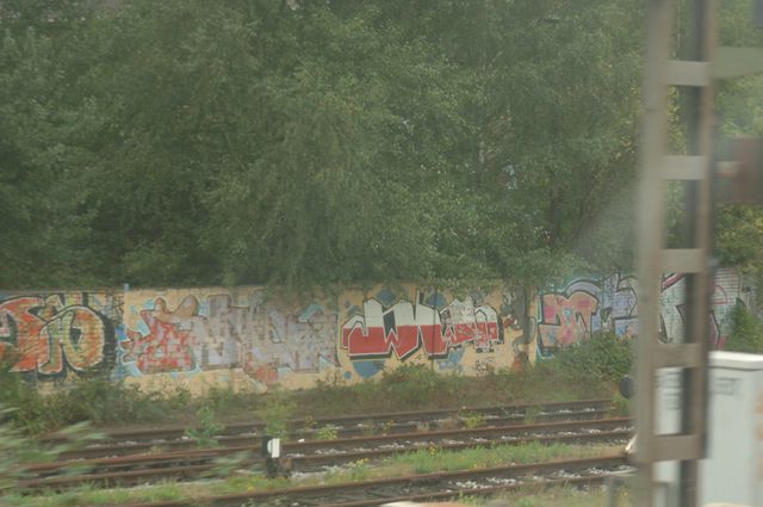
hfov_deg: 17.1
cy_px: 254
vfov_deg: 11.4
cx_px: 382
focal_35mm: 120
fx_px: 2540
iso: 400
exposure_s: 1/250
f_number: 5
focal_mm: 80
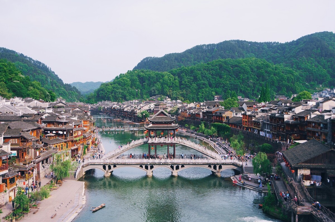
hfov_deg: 53.2
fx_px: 334
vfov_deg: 36.7
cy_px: 111
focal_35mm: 36
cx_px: 168
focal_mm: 24
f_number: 5.6
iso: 100
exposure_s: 1/250
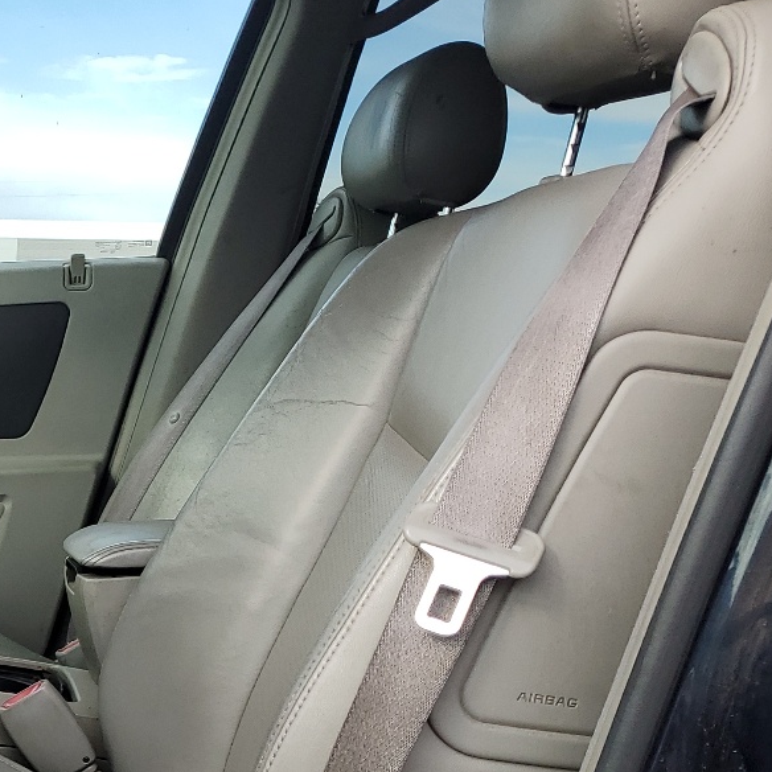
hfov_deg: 25.0
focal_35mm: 63
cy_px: 695
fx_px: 1590
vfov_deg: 26.4
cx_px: -123
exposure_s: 1/1111
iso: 50
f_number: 1.5
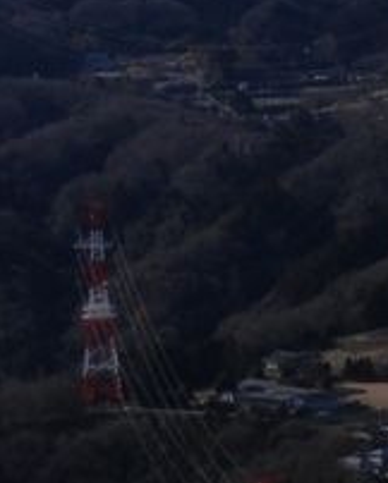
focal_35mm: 282
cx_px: -17
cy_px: 330
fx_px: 4042
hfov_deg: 5.5
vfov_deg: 6.8
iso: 80
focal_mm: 13.1
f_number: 12.7
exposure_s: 1/160
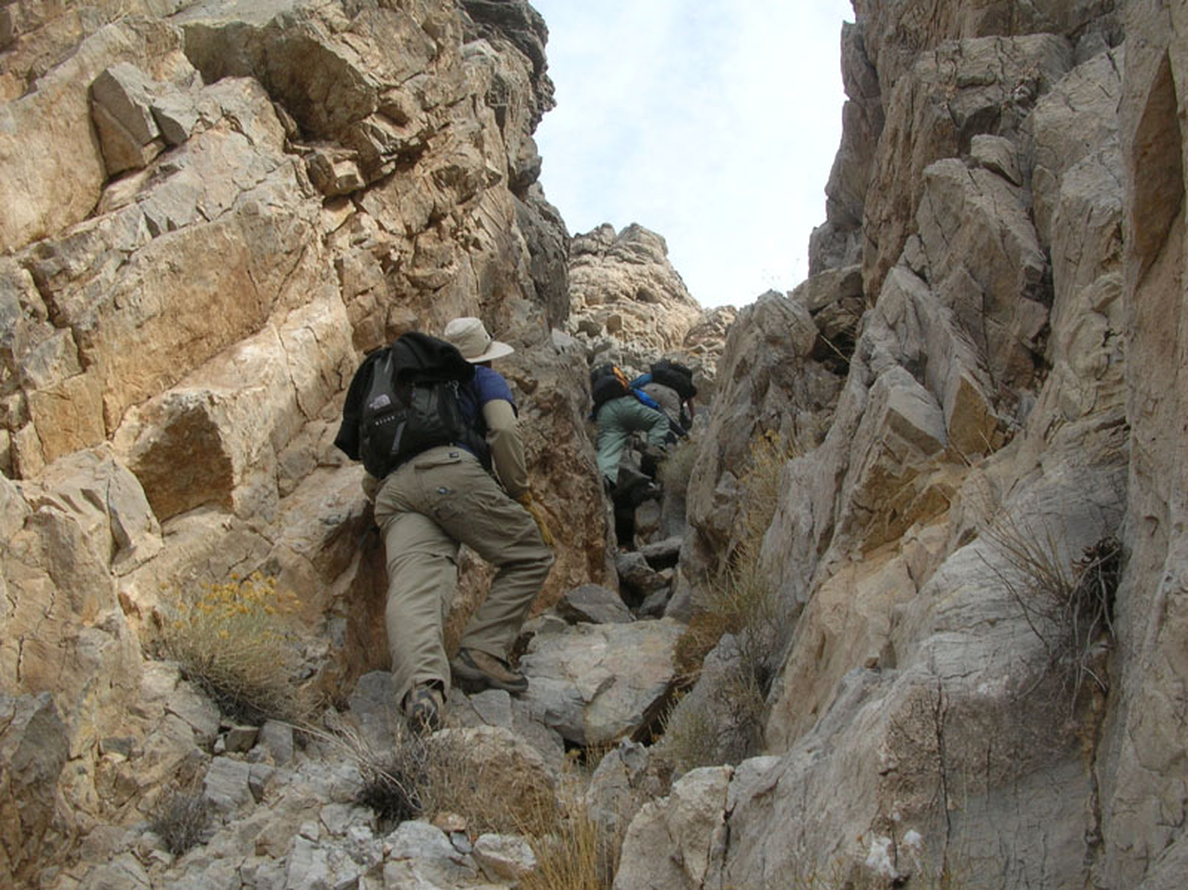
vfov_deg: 40.7
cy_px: 445
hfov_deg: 52.7
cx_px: 594
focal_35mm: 35
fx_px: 1200
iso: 50
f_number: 5.6
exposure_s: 1/132
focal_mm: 5.8
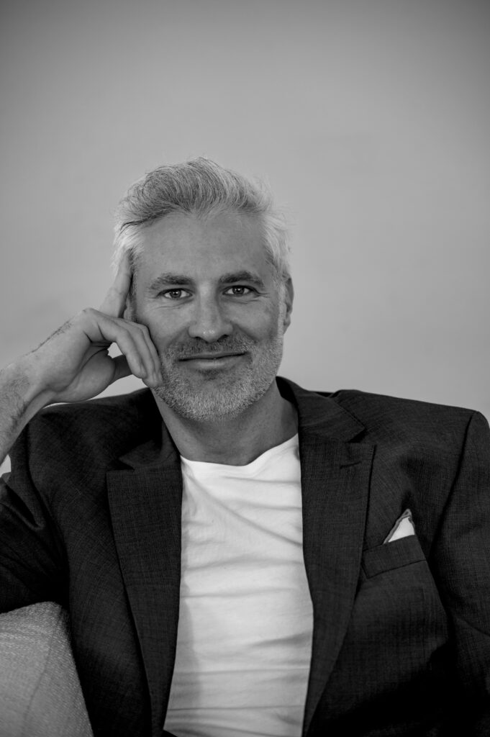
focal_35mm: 97
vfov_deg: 21.0
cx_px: 245
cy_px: 368
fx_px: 1984
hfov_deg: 14.1
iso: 100
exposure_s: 1/50
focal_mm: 97
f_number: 4
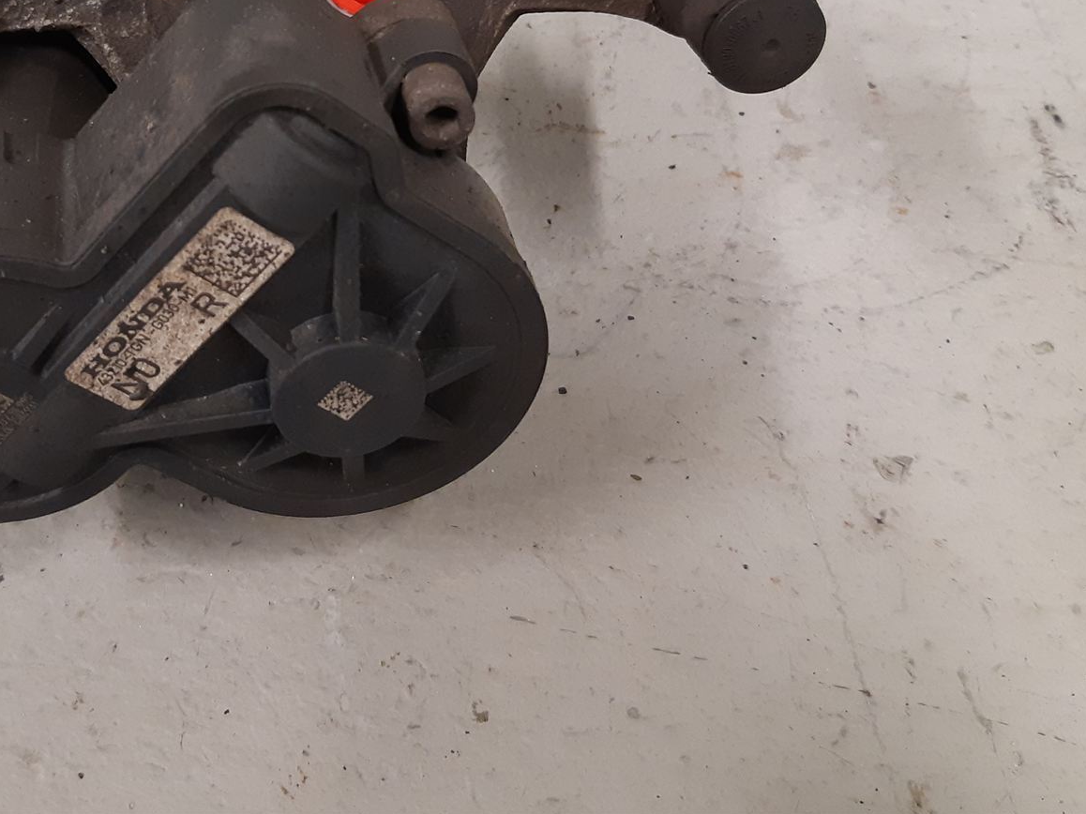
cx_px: 295
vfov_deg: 30.3
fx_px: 1443
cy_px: 97
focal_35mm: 46
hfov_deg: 40.3
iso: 200
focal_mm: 3.93
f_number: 1.7
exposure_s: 1/50
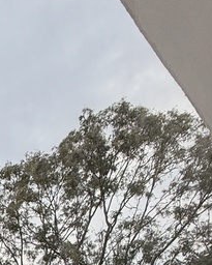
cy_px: 498
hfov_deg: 17.7
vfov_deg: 19.9
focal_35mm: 64
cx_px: -198
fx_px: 502
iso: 50
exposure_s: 1/820
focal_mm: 2.22
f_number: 2.2
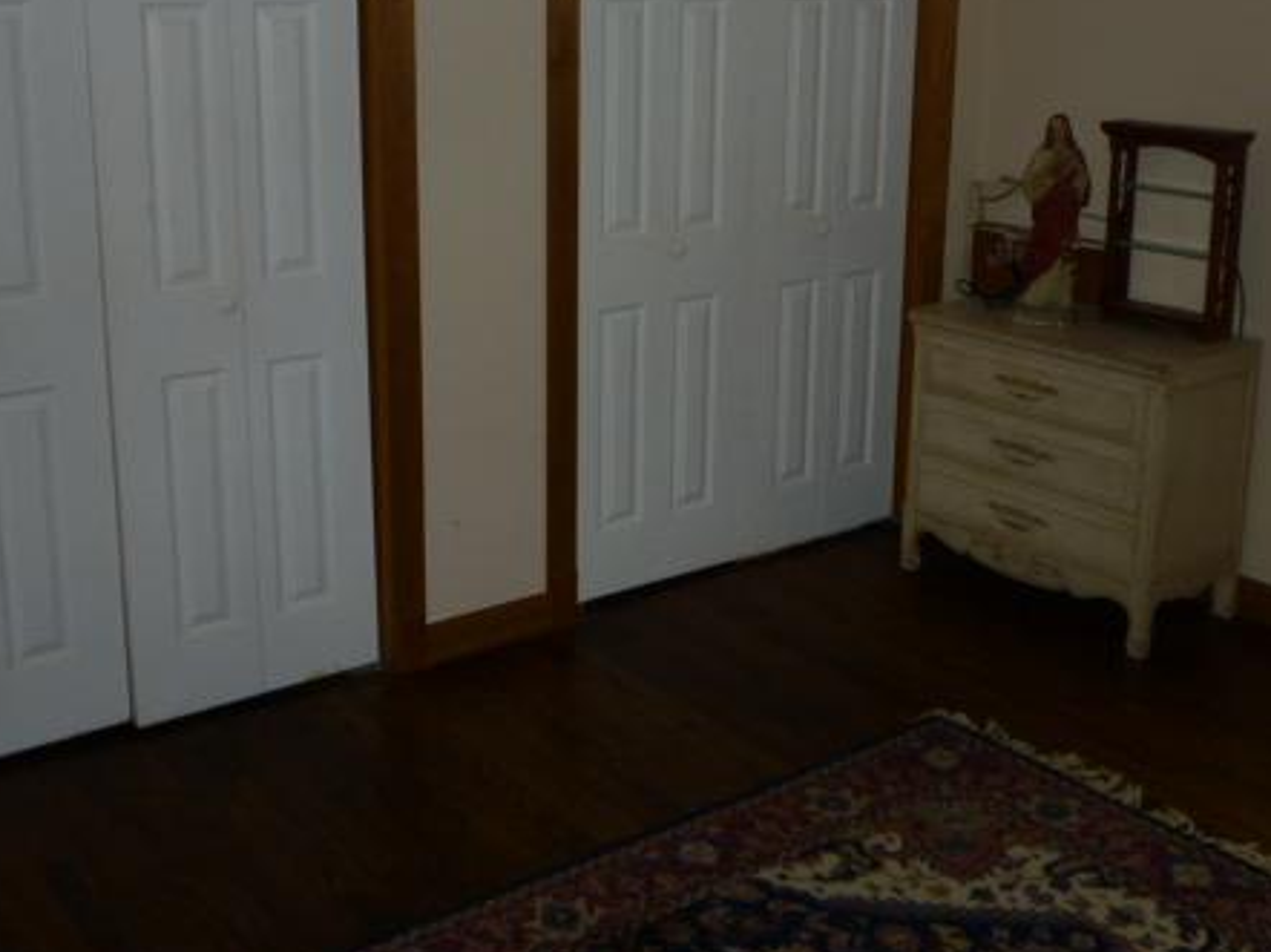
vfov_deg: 34.1
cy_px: 348
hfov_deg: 44.8
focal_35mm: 42
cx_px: 690
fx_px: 1541
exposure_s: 1/30
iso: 100
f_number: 3.3
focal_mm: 5.2
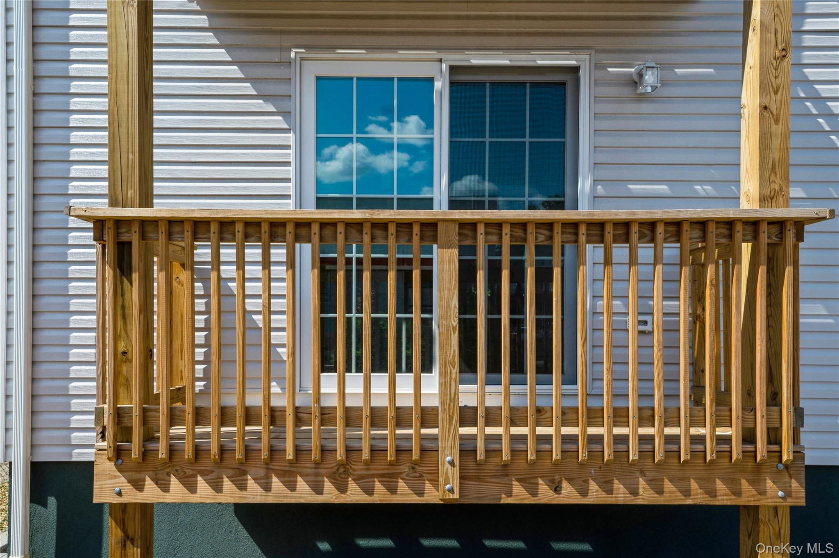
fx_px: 559
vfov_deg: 53.1
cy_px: 279
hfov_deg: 73.8
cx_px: 420
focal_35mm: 24
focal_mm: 24
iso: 200
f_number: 11
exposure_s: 1/320
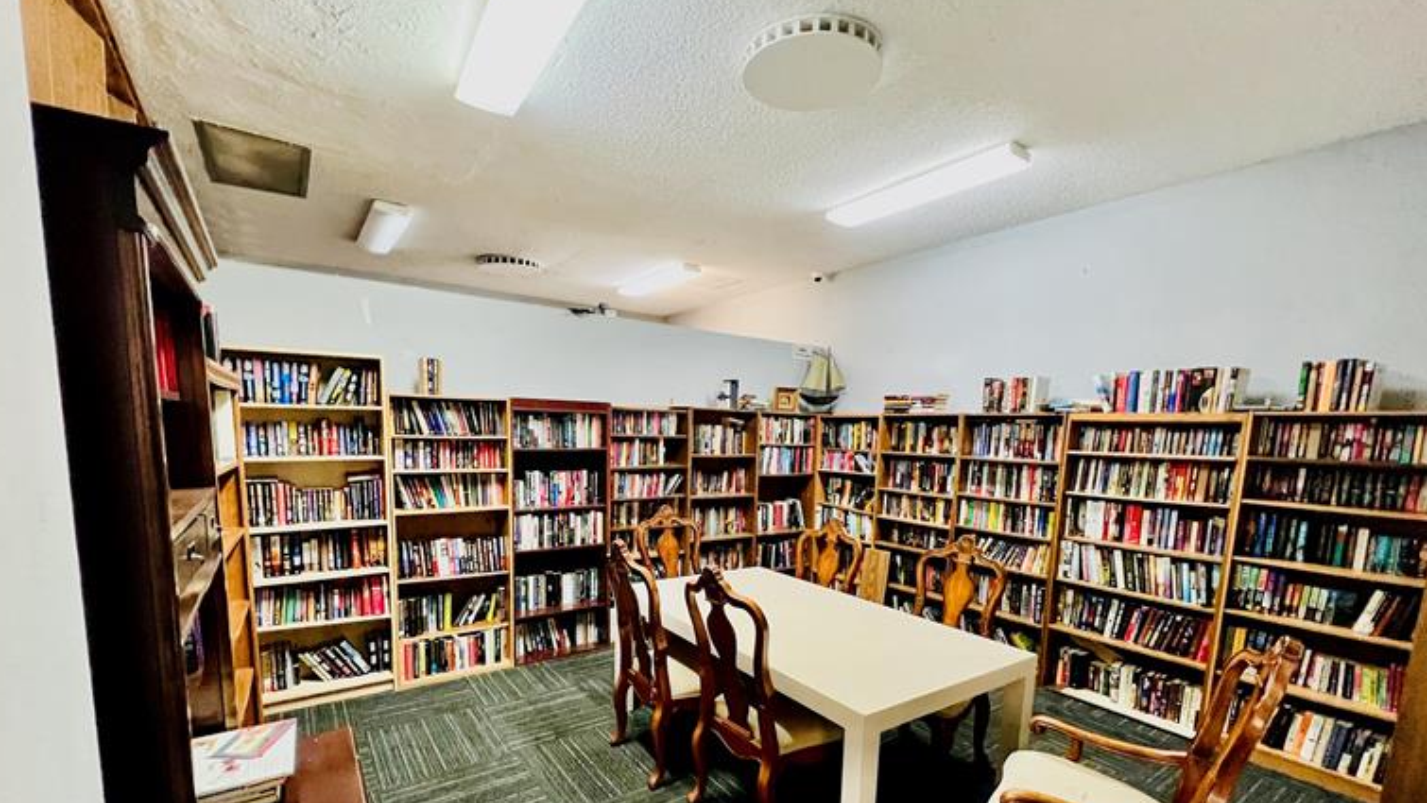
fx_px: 568
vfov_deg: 69.2
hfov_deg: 103.0
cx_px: 701
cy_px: 512
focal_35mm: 15
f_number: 1.8
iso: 500
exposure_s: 1/60
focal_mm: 1.57
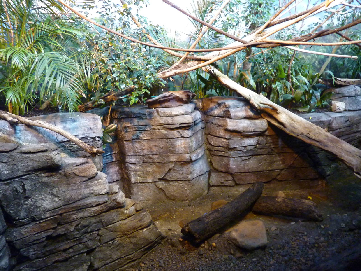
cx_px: 180
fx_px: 261
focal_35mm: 25
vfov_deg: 54.9
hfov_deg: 69.4
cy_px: 136
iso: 400
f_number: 3.3
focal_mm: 4.1
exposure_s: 1/8
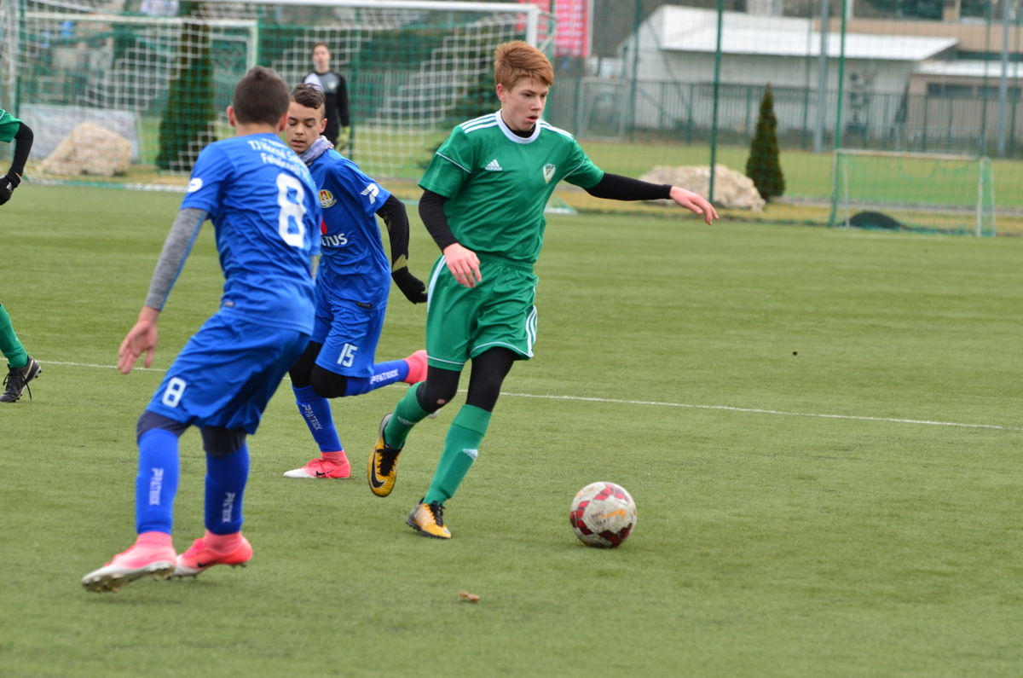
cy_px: 339
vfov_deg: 5.4
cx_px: 512
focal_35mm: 255
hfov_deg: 8.1
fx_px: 7232
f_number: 5.6
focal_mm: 170
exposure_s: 1/640
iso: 800
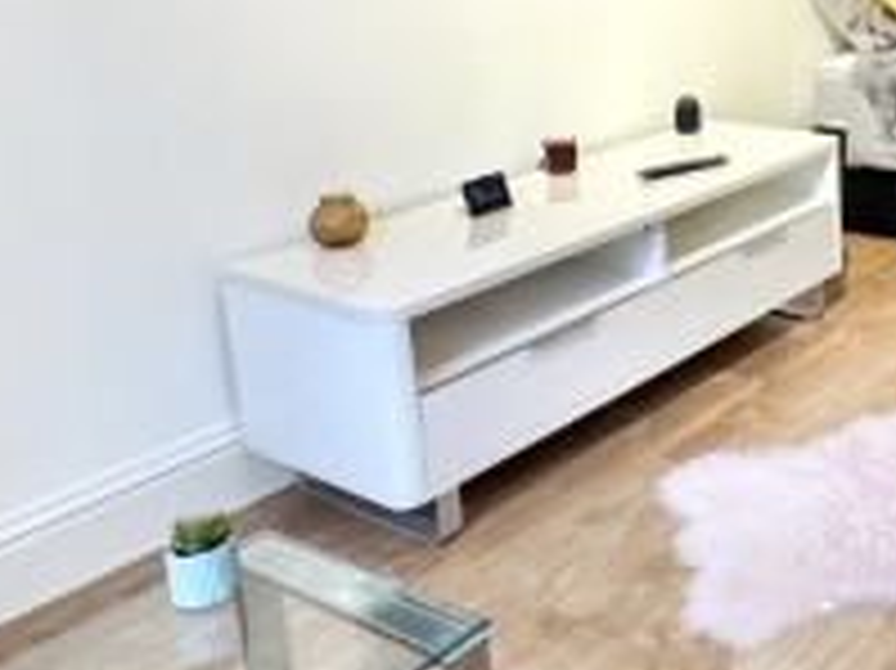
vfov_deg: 30.7
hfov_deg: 36.2
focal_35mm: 45
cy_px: 63
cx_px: 968
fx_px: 1164
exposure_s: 1/50
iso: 320
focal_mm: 2.22
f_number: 2.2
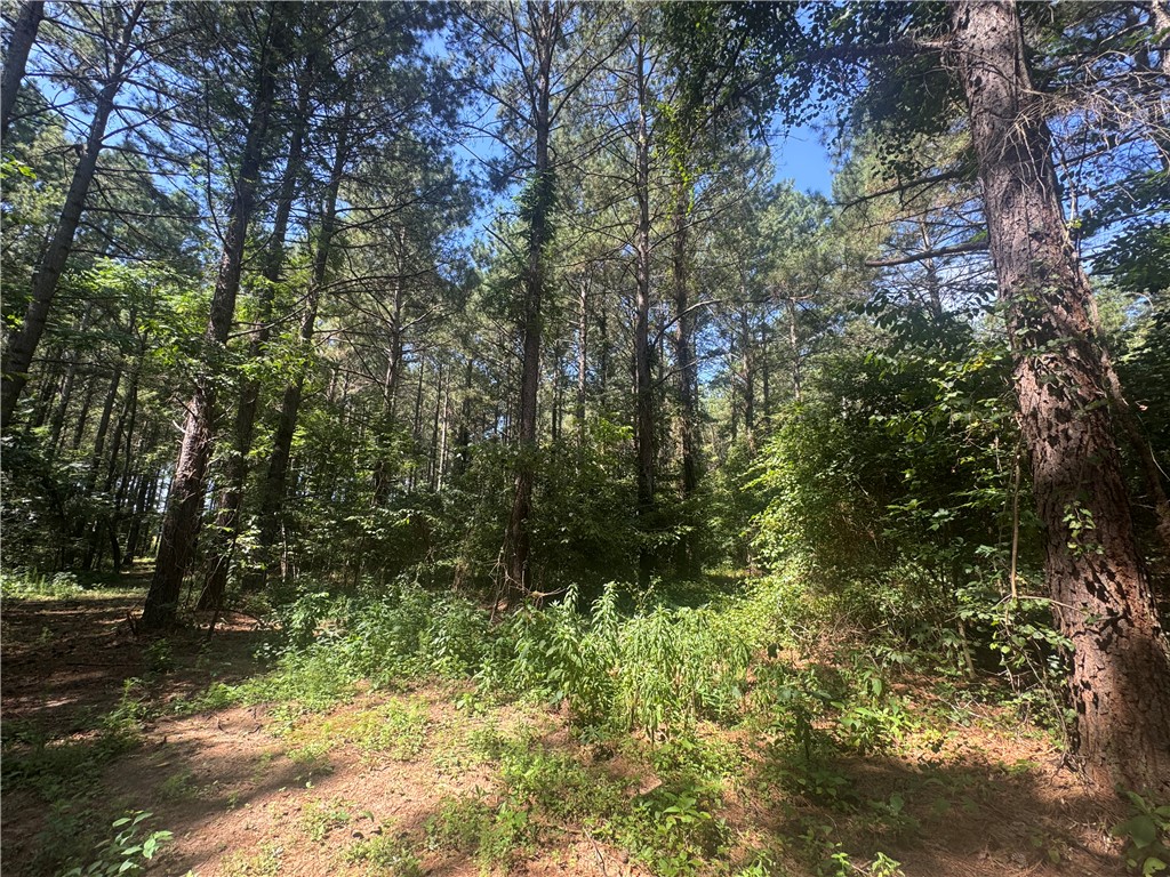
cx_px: 585
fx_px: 473
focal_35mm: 14
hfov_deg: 102.1
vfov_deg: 85.7
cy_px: 438
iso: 40
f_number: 2.2
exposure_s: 1/162
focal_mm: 2.22
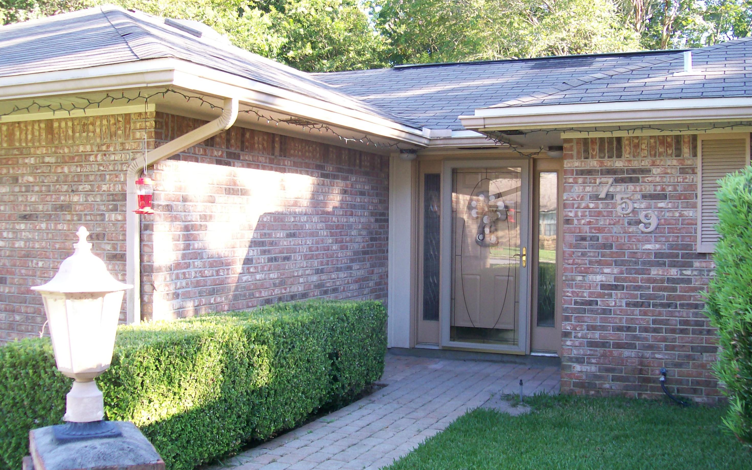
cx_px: 376
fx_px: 799
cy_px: 242
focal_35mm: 39
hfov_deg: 50.4
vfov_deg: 32.8
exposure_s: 1/90.3
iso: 80
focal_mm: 6
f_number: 2.7
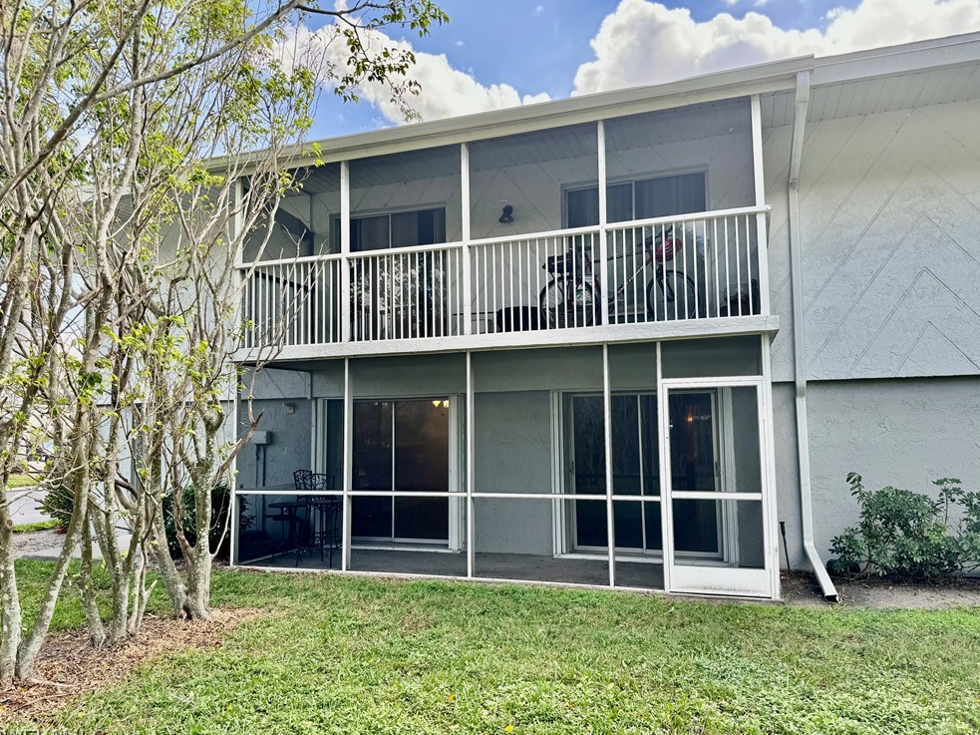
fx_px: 708
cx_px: 493
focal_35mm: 25
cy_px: 377
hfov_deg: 69.4
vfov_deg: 54.9
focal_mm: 6.76
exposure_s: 1/535
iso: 80
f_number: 1.78
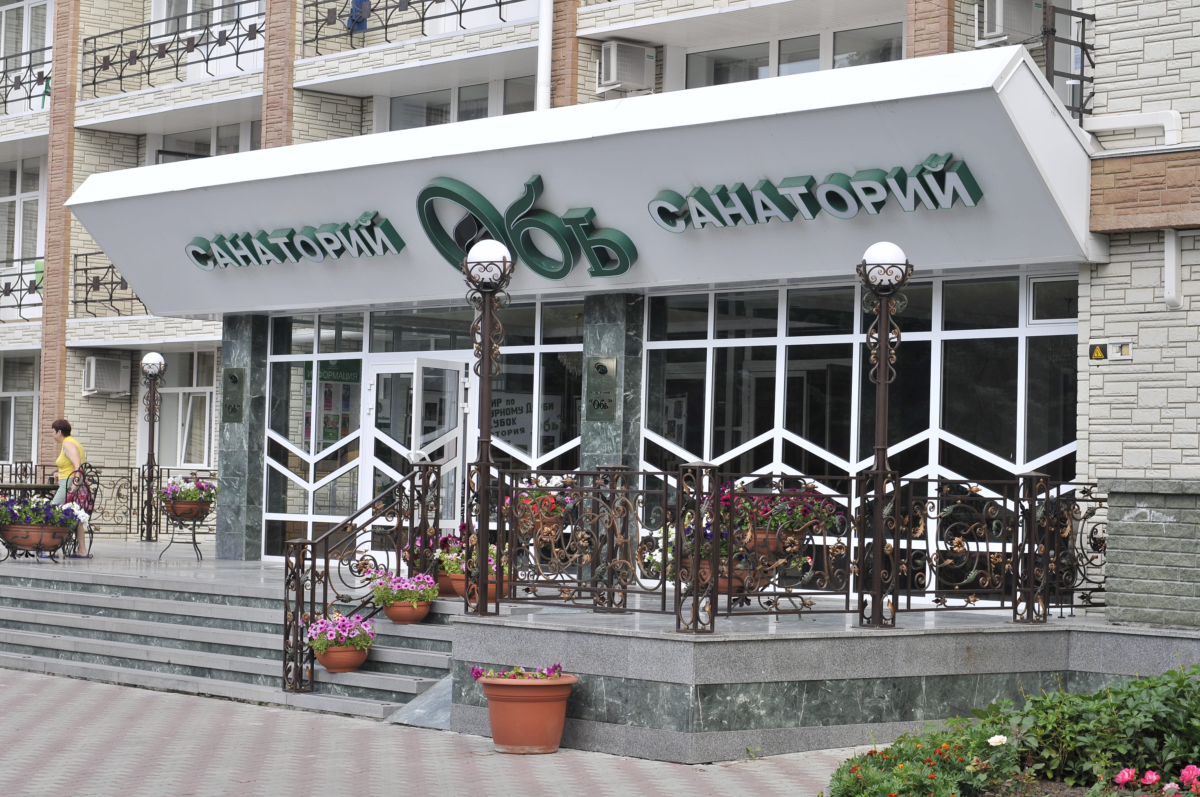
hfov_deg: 27.0
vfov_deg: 18.1
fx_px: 2497
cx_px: 600
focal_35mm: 75
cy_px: 398
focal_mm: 50
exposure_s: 1/400
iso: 200
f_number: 5.6
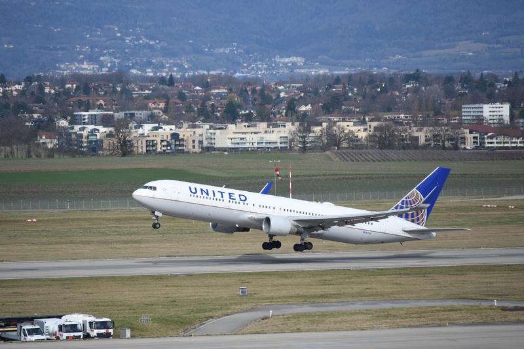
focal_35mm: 225
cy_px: 174
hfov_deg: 9.2
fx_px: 3274
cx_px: 262
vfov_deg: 6.1
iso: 200
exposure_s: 1/1250
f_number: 5.3
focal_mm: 150
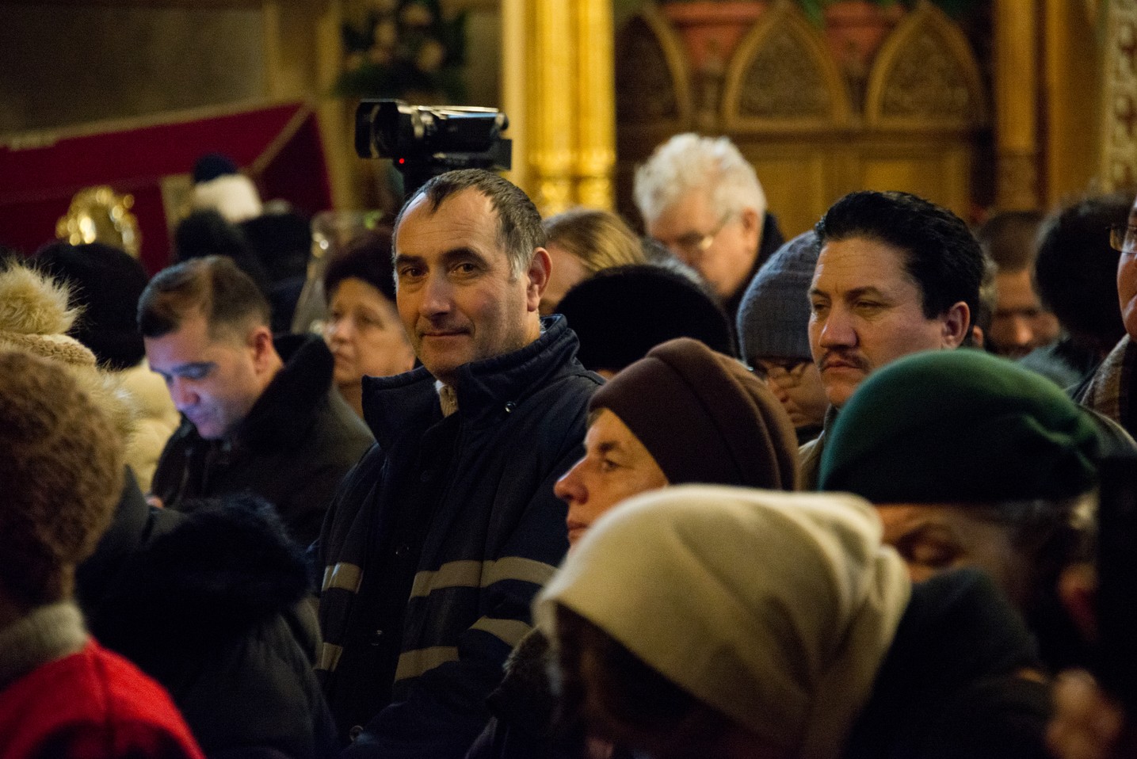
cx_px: 568
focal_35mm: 190
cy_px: 380
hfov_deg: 10.8
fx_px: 6003
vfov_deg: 7.2
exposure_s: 1/50
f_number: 5.6
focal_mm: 190
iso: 2000
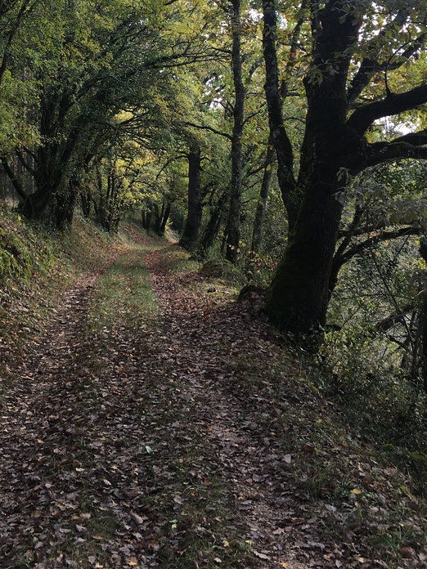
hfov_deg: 28.9
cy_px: 98
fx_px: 822
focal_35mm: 50
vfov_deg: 36.6
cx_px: 133
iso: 25
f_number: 2.2
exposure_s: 1/165
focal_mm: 4.15
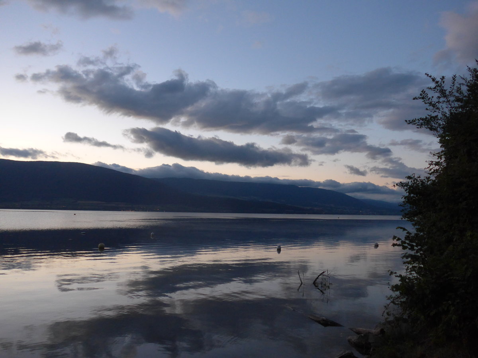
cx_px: 239
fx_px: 400
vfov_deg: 48.2
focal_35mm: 29
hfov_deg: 61.7
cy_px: 179
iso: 400
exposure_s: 1/60
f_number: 2
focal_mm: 6
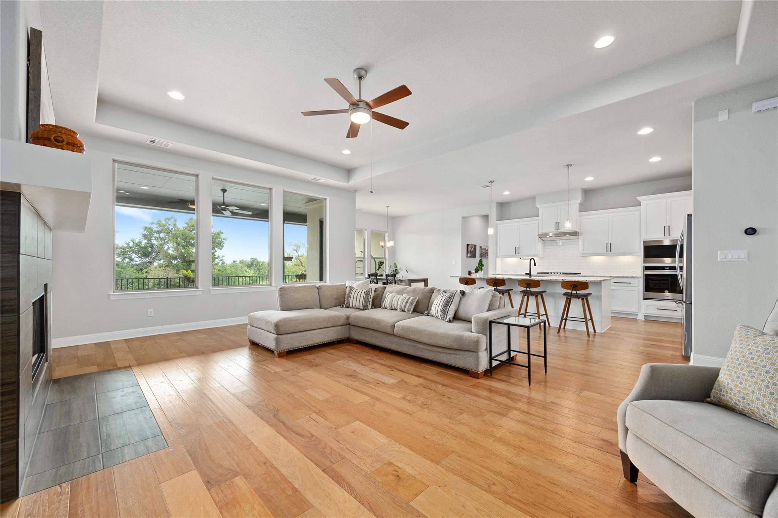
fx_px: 303
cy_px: 259
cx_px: 389
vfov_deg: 81.2
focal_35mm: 14
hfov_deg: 104.3
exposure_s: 1/13
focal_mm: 14
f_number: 8
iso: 800
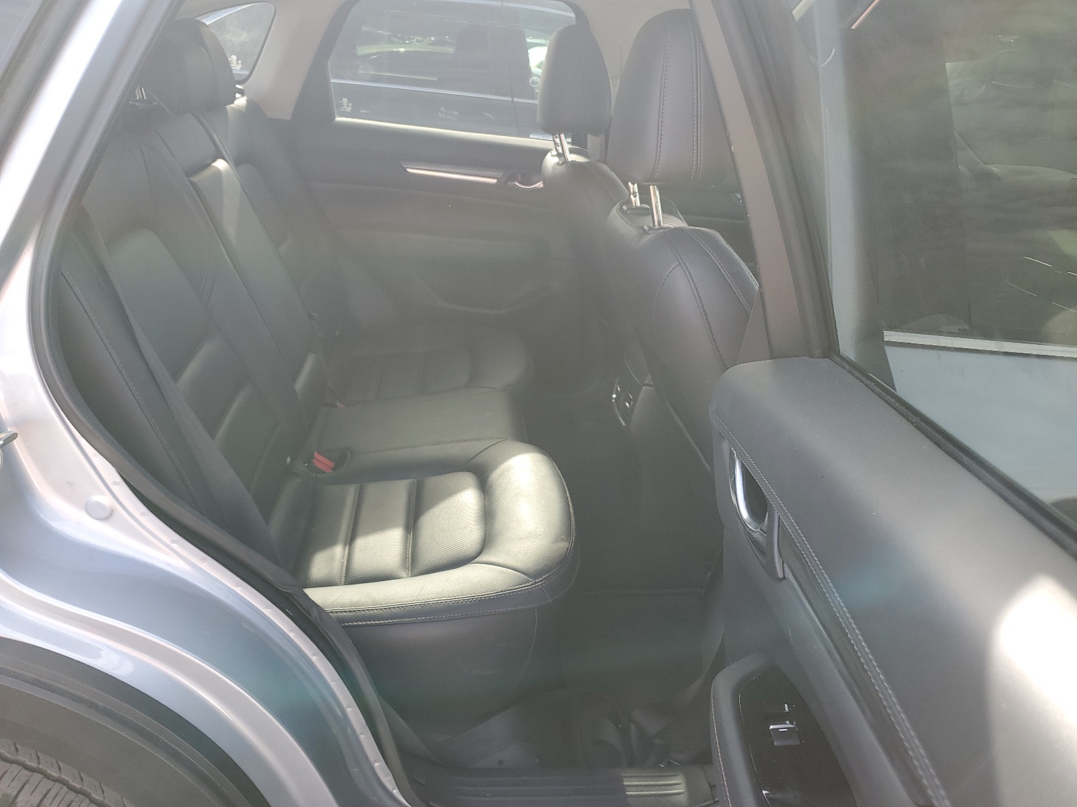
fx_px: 809
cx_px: 538
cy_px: 404
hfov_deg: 67.3
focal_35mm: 26
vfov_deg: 53.1
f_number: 1.5
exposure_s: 1/278
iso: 50
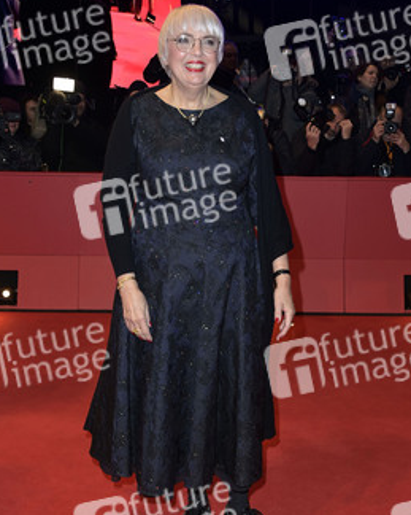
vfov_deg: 42.0
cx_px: 202
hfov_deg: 34.1
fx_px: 669
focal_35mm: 44
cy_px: 281
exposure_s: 1/250
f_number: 5.6
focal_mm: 38
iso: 1250
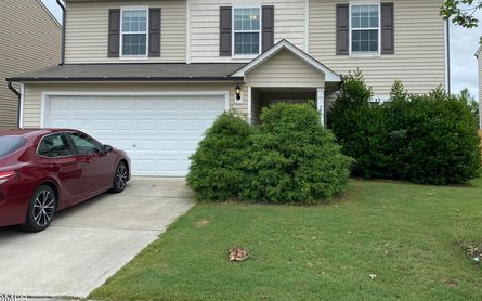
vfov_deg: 40.3
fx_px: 407
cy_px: 114
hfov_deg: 61.1
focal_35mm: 31
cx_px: 265
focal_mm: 4.25
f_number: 1.8
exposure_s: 1/1927
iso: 32
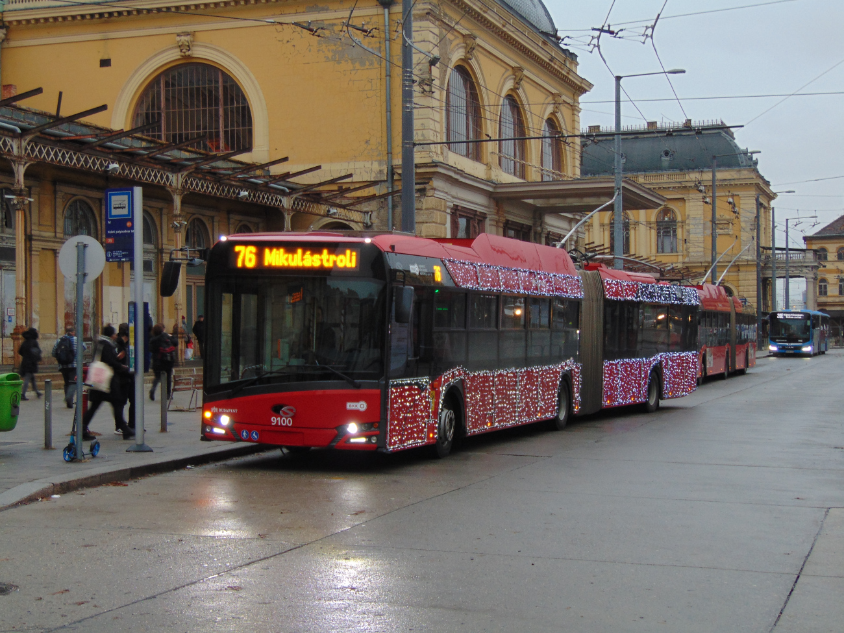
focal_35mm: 60
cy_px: 316
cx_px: 422
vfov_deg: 24.4
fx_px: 1463
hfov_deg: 32.2
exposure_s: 1/15
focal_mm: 10.8
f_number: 3.6
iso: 80
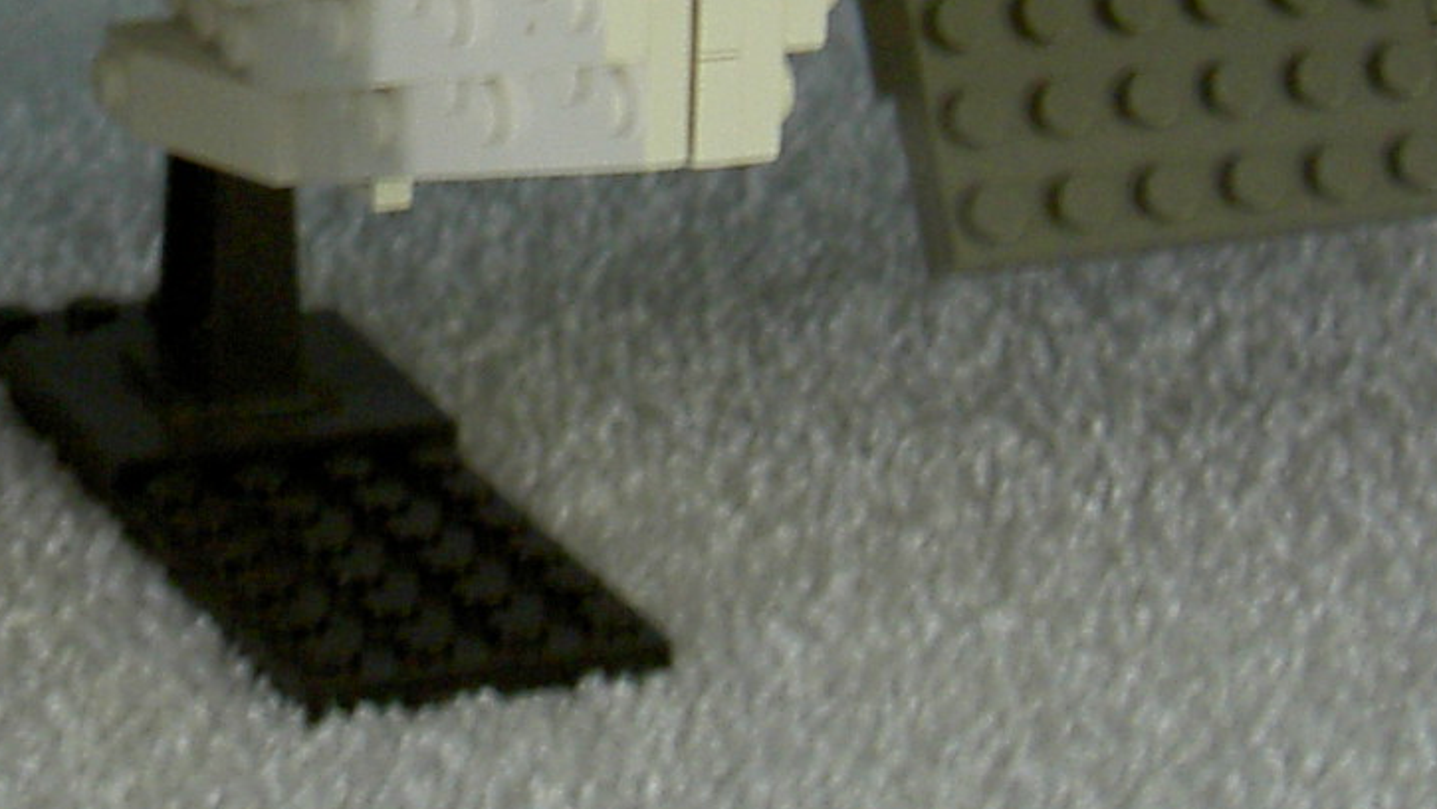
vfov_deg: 7.9
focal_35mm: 152
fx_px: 5792
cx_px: 194
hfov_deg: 14.0
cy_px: -42
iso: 100
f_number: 2.8
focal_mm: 8
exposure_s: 1/8
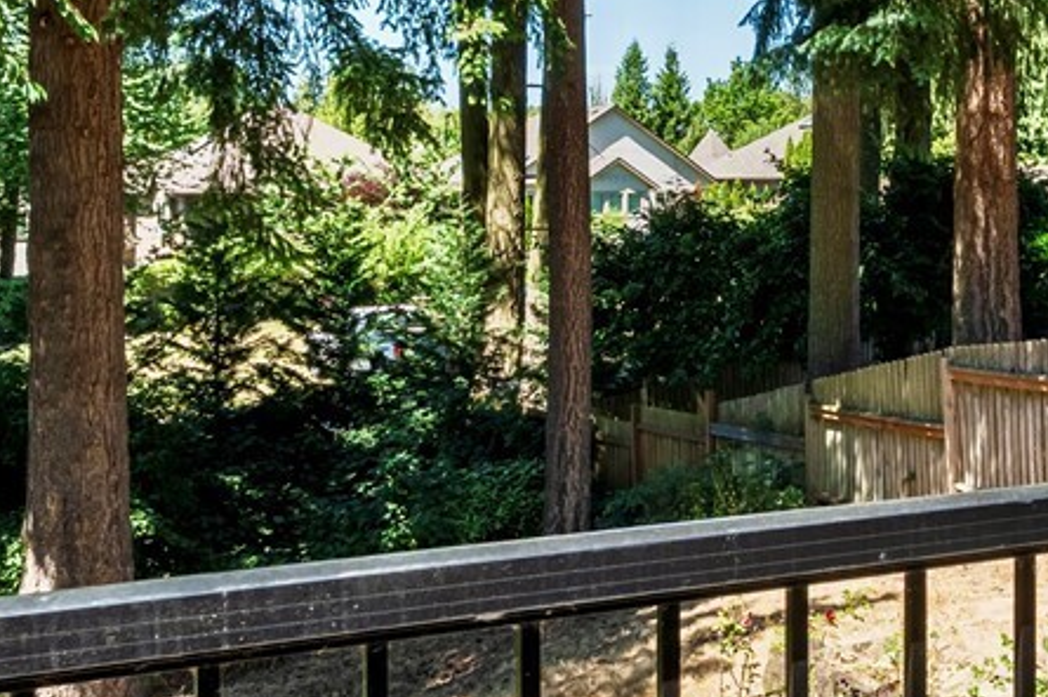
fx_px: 1774
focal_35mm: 61
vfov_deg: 22.0
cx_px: 1067
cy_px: 179
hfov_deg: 30.4
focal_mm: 16
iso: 100
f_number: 11
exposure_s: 1/320
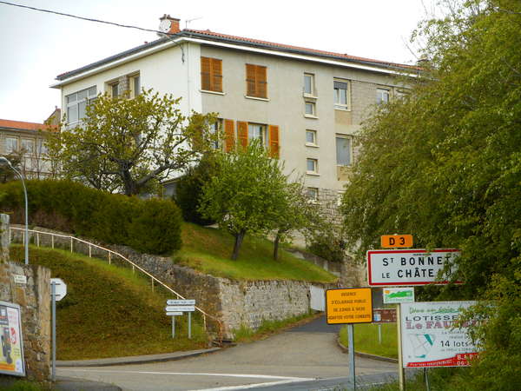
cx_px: 260
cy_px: 196
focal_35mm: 117
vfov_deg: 12.7
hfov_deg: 16.8
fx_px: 1761
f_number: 5.9
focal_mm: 20.9
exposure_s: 1/60
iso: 110
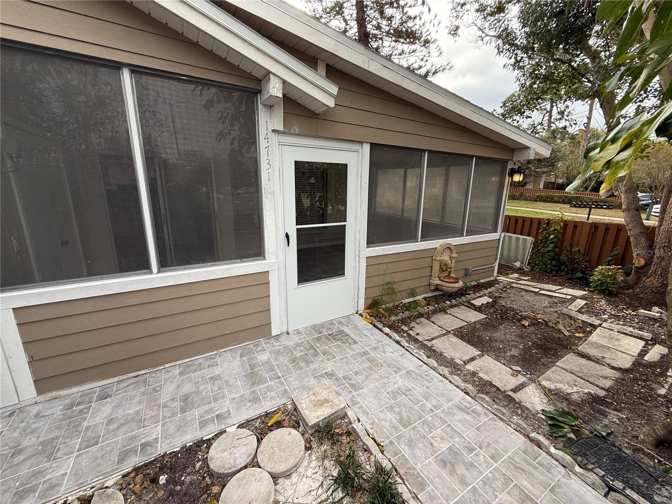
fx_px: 272
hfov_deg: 102.1
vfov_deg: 85.7
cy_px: 252
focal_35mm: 14
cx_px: 336
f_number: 2.2
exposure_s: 1/355
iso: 50
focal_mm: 2.22
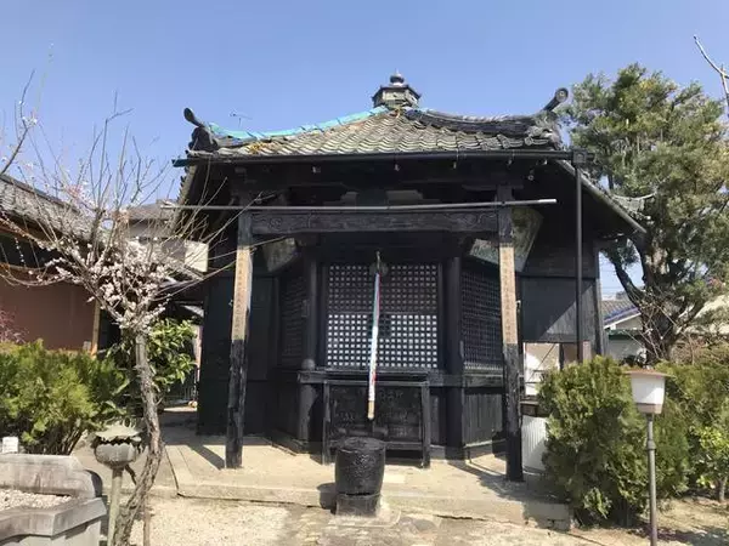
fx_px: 590
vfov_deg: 49.7
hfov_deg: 63.4
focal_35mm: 28
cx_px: 364
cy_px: 273
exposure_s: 1/1140
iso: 20
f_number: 1.8
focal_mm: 3.99
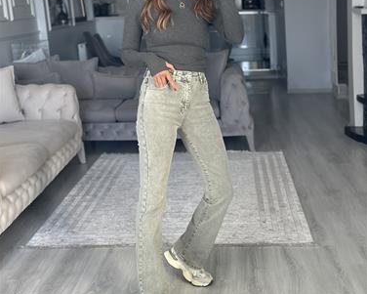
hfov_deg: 30.0
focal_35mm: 63
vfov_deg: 24.2
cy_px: 123
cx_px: 184
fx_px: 684
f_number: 1.78
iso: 125
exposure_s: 1/73
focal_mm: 6.86
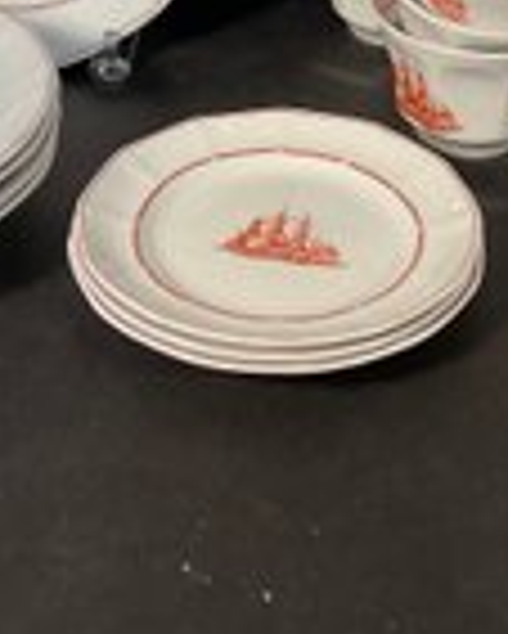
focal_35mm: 69
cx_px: 263
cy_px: 70
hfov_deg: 22.2
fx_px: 1295
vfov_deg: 26.6
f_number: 1.8
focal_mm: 3
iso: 64
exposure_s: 1/120
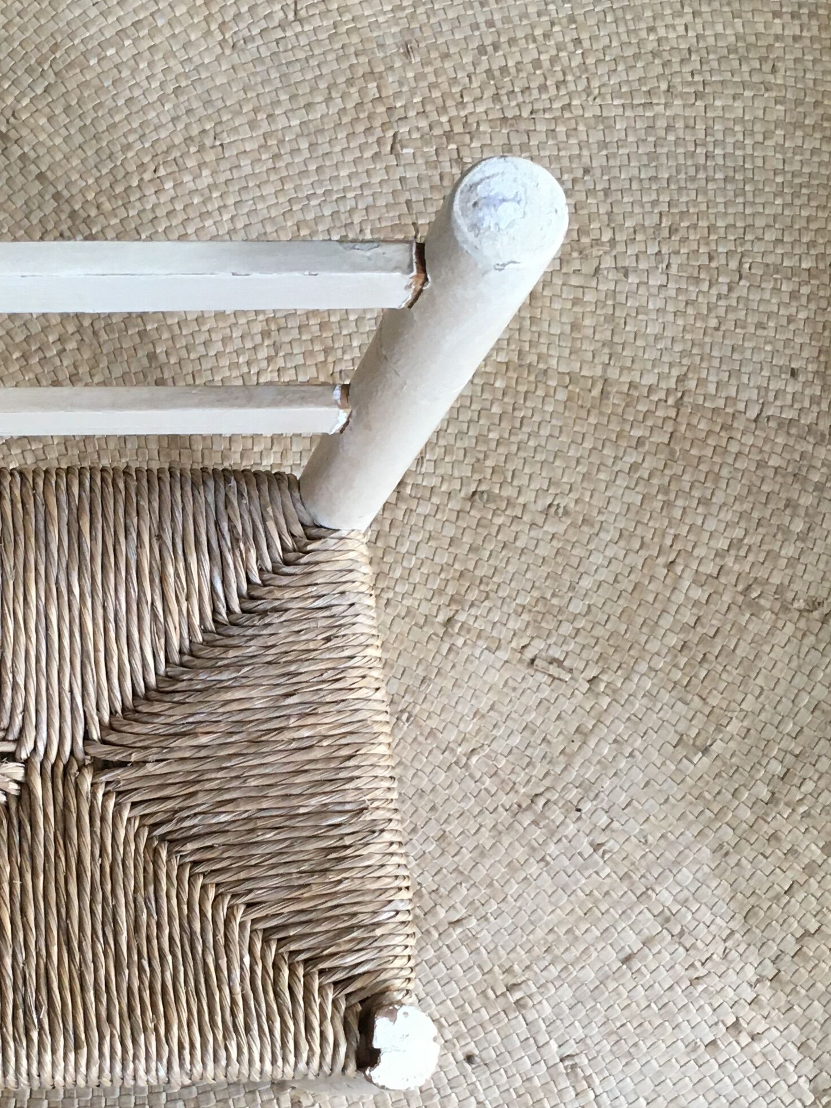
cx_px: 121
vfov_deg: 32.0
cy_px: 688
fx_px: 1920
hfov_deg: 23.9
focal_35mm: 60
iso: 125
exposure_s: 1/33
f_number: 2.2
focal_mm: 4.15
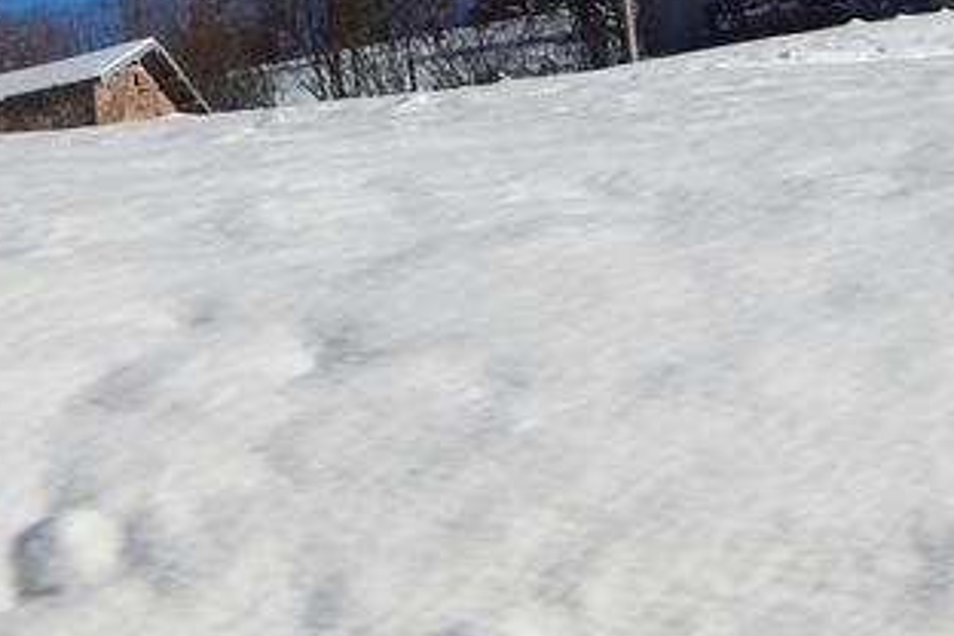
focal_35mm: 130
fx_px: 3445
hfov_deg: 15.8
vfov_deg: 10.5
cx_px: 391
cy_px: 98
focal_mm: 10.9
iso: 125
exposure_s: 1/500
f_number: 7.9
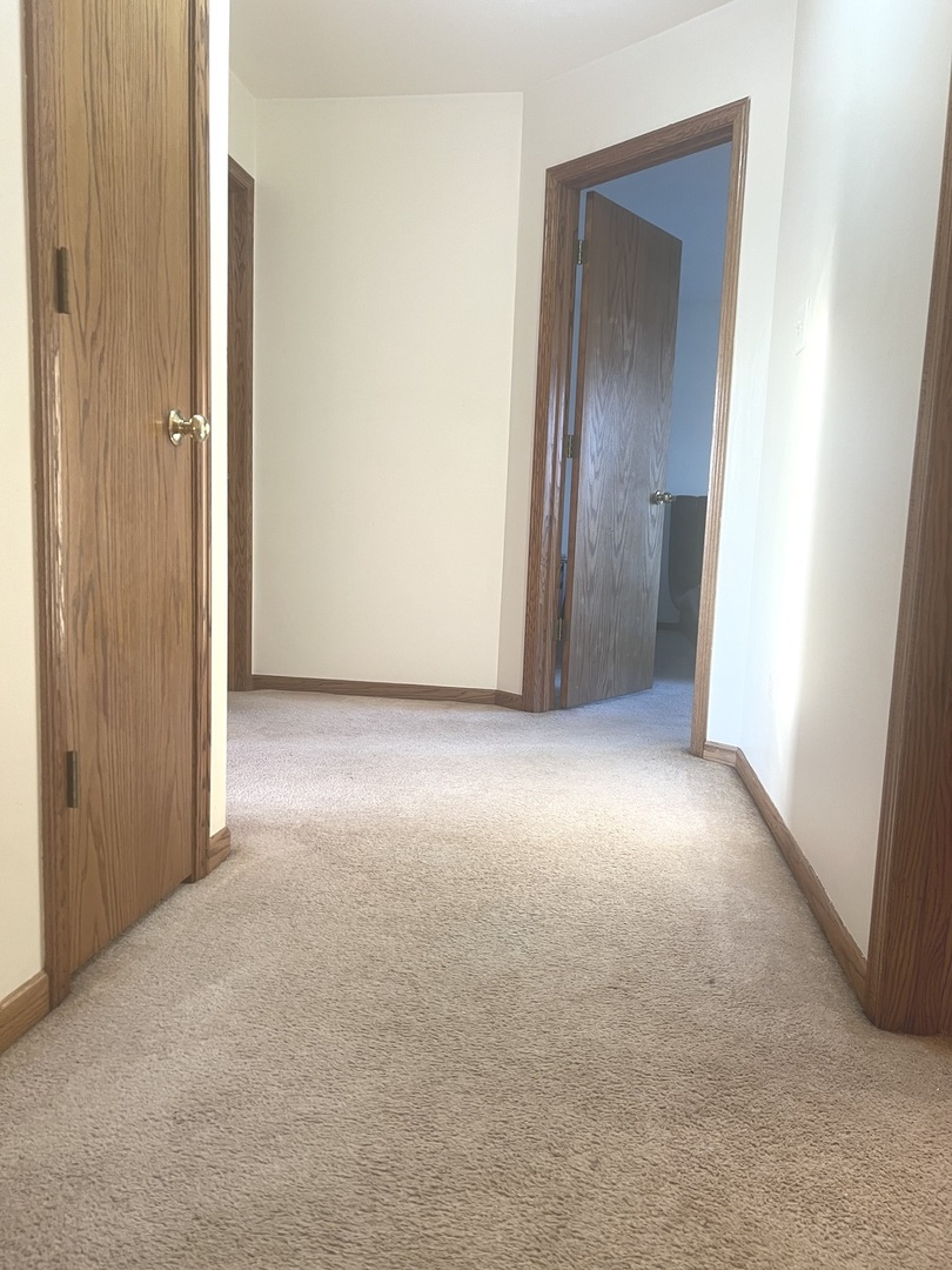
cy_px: 635
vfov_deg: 67.3
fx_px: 953
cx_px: 476
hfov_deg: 53.1
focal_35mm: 26
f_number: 1.5
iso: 100
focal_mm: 5.7
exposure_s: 1/60
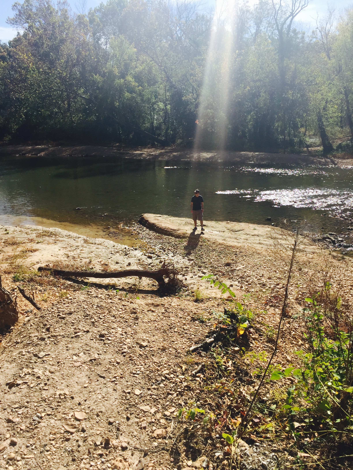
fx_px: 394
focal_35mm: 29
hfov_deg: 48.2
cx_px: 176
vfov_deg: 61.7
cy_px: 235
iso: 32
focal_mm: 4.15
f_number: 2.2
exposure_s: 1/2083
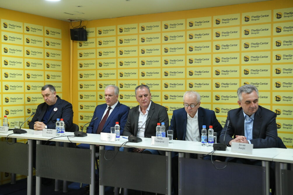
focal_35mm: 51
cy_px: 97
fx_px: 415
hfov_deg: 38.9
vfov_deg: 26.5
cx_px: 145
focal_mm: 50
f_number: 4
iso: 3200
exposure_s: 1/250
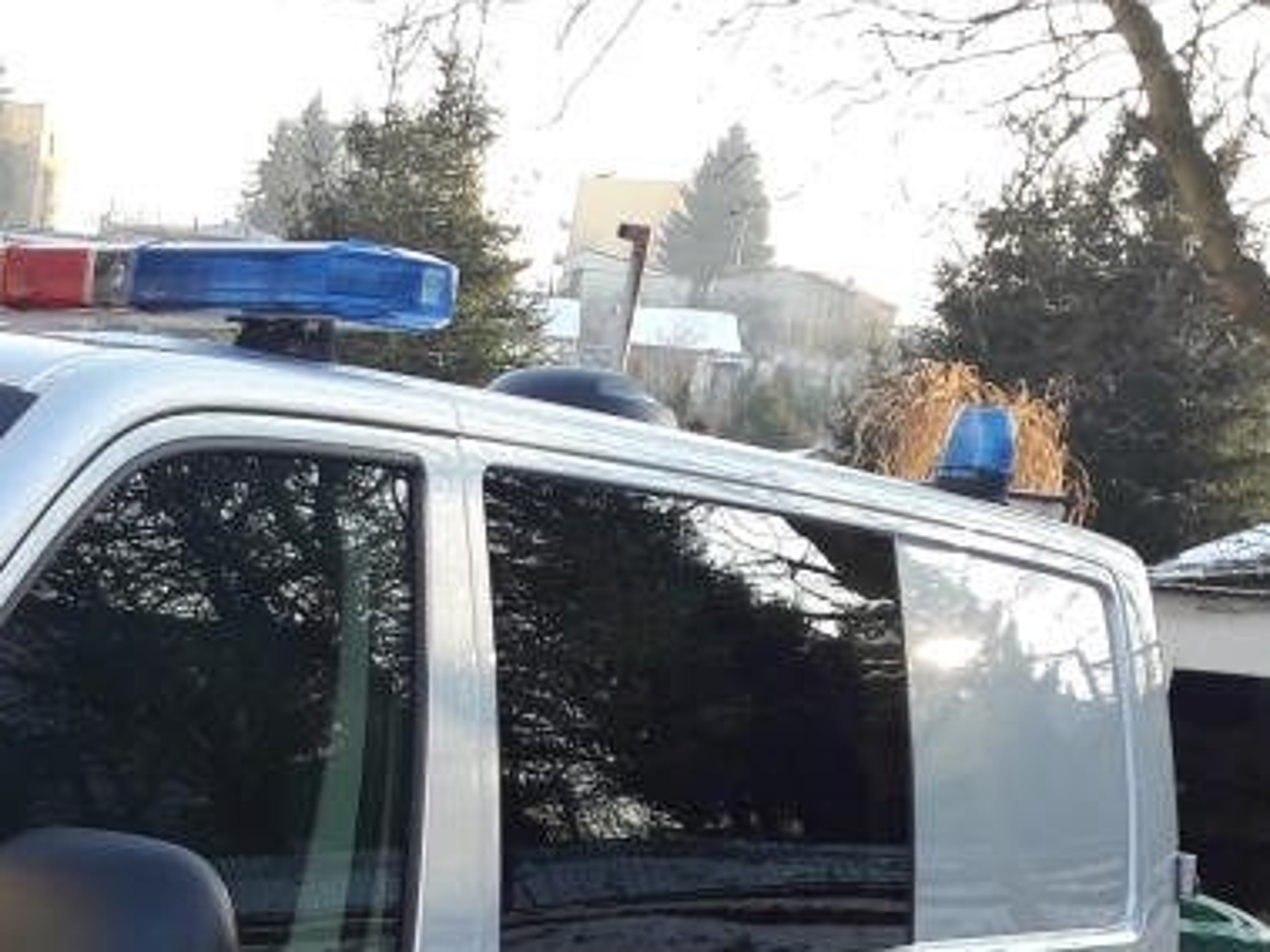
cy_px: 1178
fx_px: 3007
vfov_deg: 17.1
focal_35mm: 82
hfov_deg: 21.8
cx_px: -310
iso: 40
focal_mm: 3.7
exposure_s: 1/221
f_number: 1.9
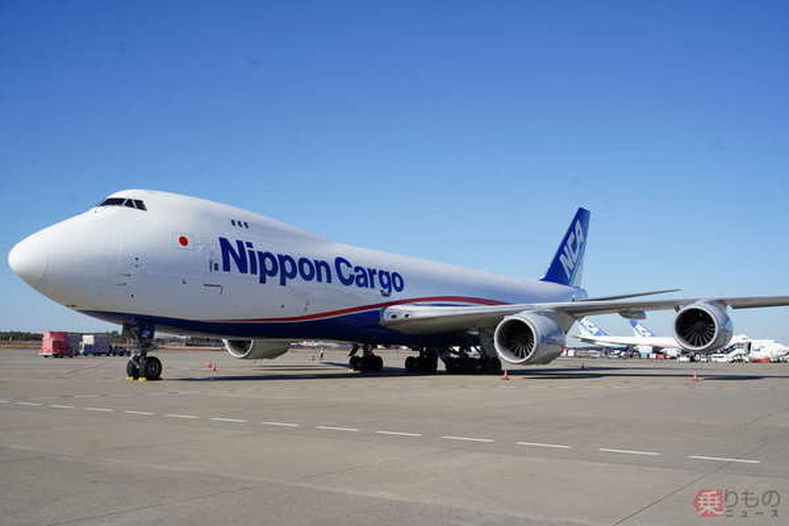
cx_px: 394
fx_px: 833
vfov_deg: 35.1
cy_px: 263
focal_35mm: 38
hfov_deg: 50.7
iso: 100
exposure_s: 1/400
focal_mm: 38
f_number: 7.1
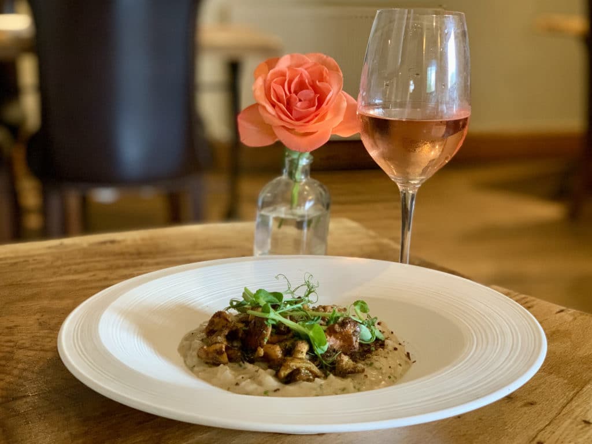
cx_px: 296
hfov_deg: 36.8
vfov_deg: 28.0
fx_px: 889
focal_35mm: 52
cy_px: 222
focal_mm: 6
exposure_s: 1/50
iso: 400
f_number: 2.4
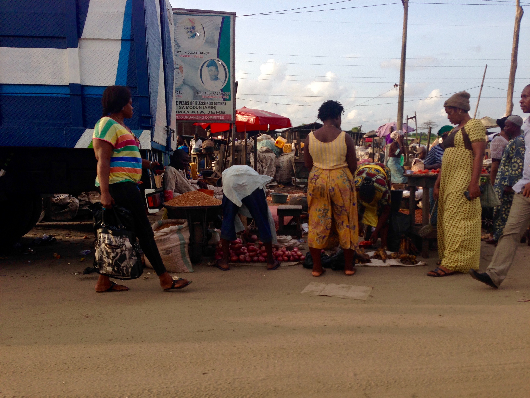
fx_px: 505
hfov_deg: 55.4
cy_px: 199
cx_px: 265
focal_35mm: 33
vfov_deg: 42.9
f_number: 2.4
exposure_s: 1/511
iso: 50
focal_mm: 4.12
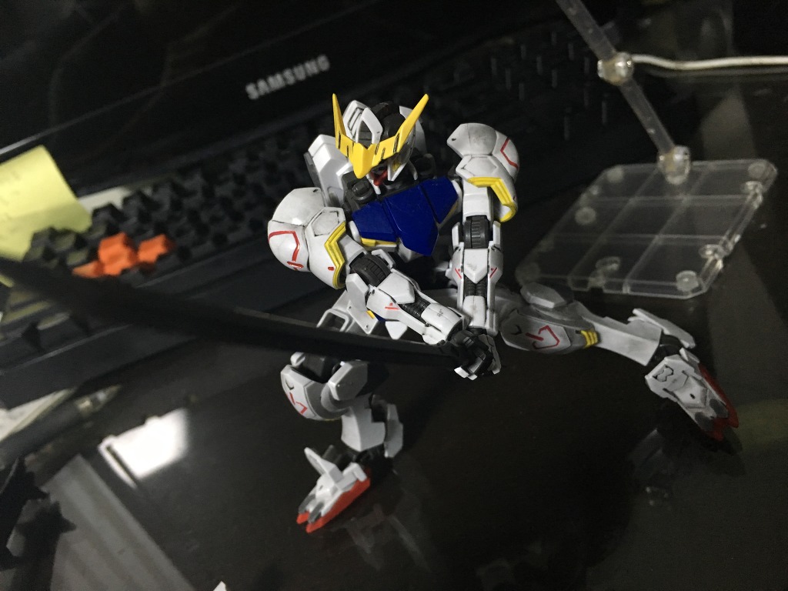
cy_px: 296
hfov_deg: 61.7
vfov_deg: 48.2
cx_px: 394
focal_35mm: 29
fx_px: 660
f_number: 2.2
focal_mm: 4.15
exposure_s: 1/24
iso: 200
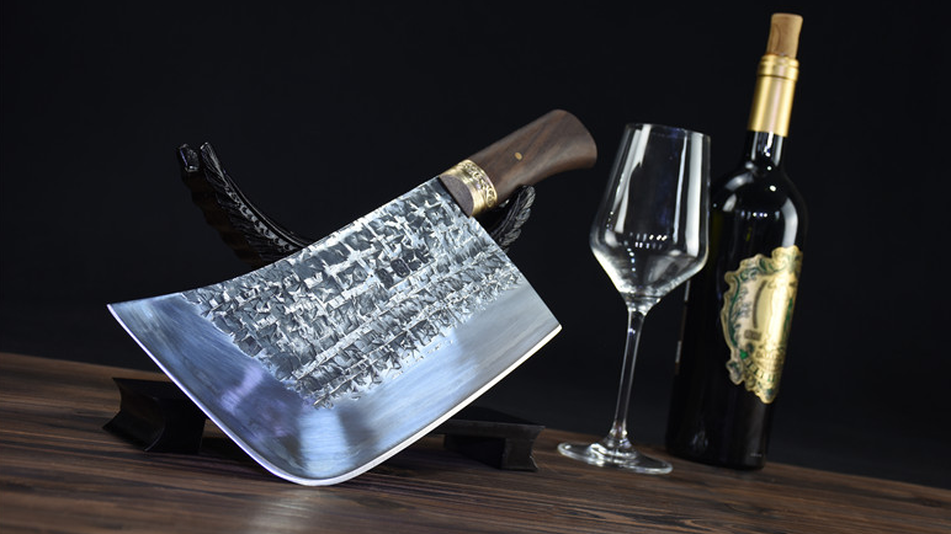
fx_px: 1362
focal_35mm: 54
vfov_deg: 22.2
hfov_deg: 38.5
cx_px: 476
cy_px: 217
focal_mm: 34
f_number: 5.6
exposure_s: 1/20
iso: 100
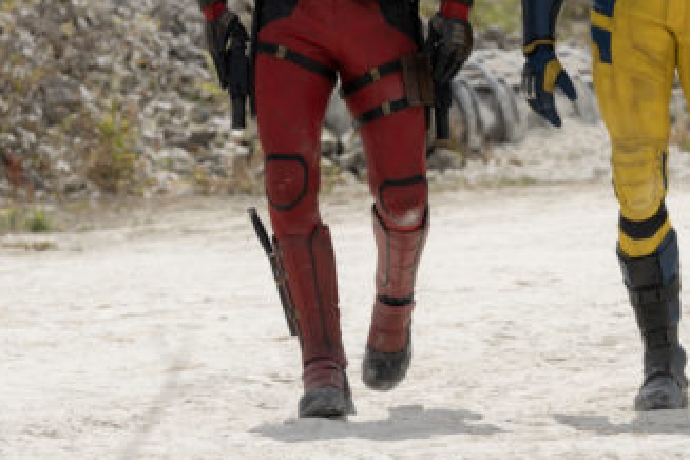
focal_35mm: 294
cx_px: 549
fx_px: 5635
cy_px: 37
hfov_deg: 7.0
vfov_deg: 4.7
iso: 64
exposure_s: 1/640
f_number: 6.3
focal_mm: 120
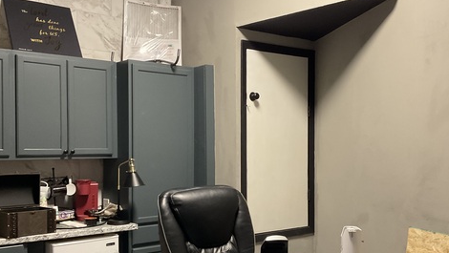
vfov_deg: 27.7
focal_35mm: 43
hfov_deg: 47.3
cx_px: 226
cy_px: 154
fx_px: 512
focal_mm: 3
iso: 200
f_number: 1.8
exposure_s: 1/40
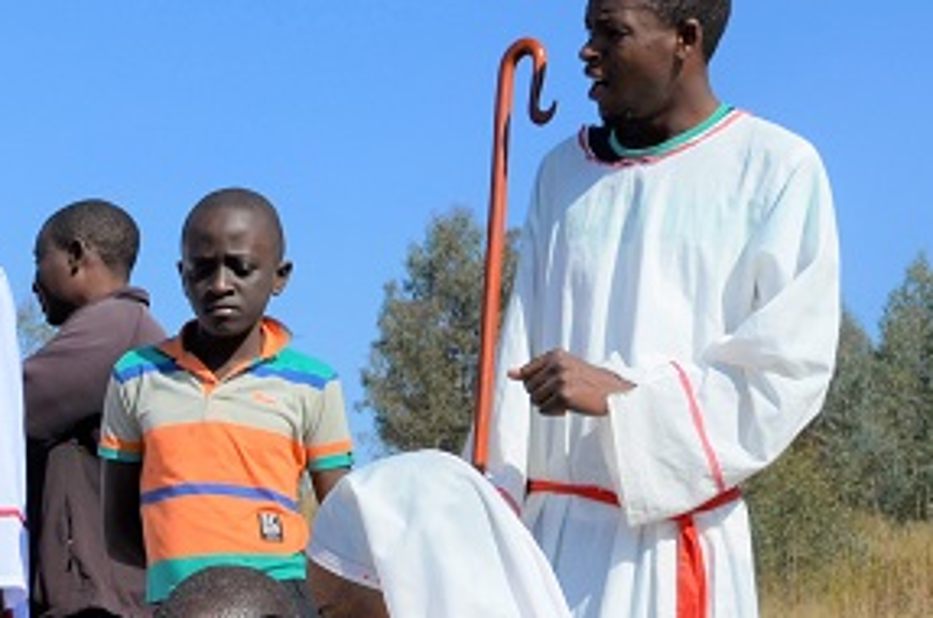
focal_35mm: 94
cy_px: 816
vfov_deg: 13.9
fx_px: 2431
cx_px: -189
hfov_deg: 20.3
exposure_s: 1/320
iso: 100
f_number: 9
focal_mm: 18
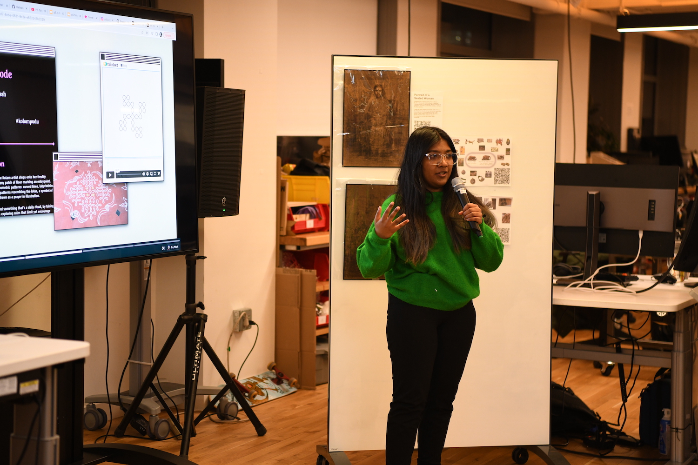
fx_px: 1357
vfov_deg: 19.5
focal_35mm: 70
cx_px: 349
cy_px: 232
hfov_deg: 28.8
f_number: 2.8
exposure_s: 1/125
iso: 1250
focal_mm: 70
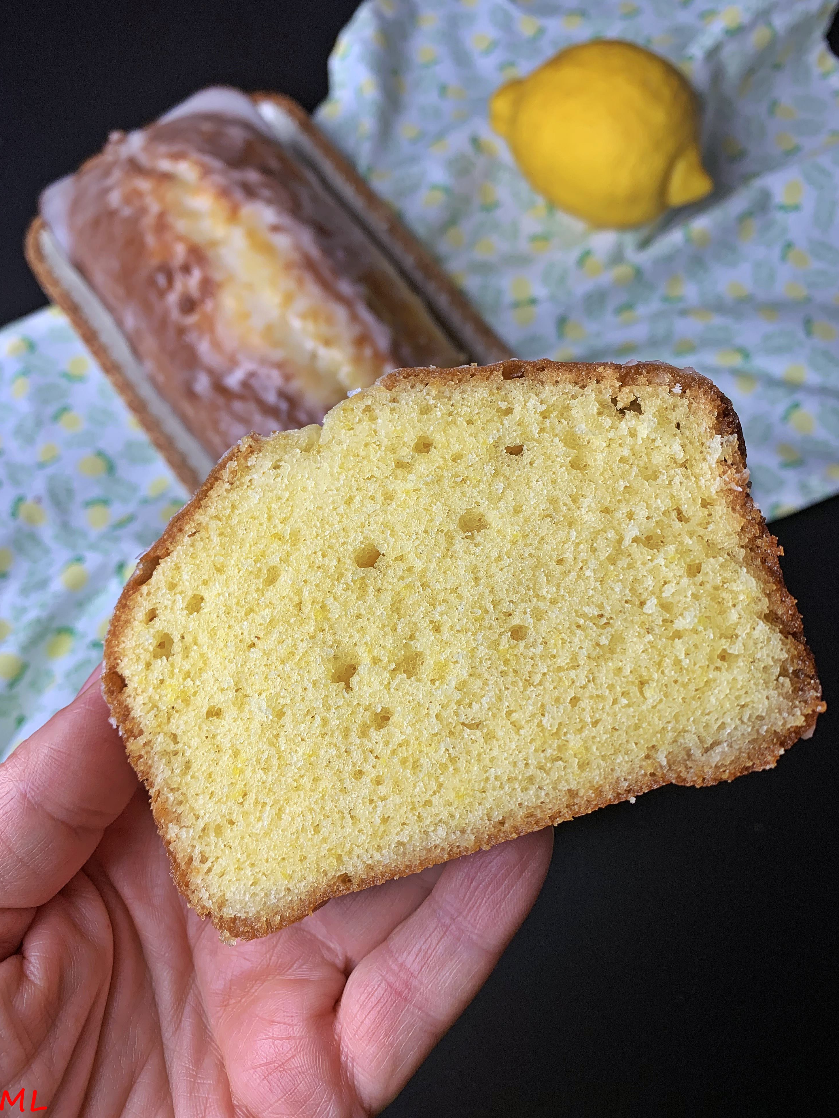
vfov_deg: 65.3
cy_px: 548
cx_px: 407
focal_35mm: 27
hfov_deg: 51.3
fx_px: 873
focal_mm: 4.25
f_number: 1.8
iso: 25
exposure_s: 1/100
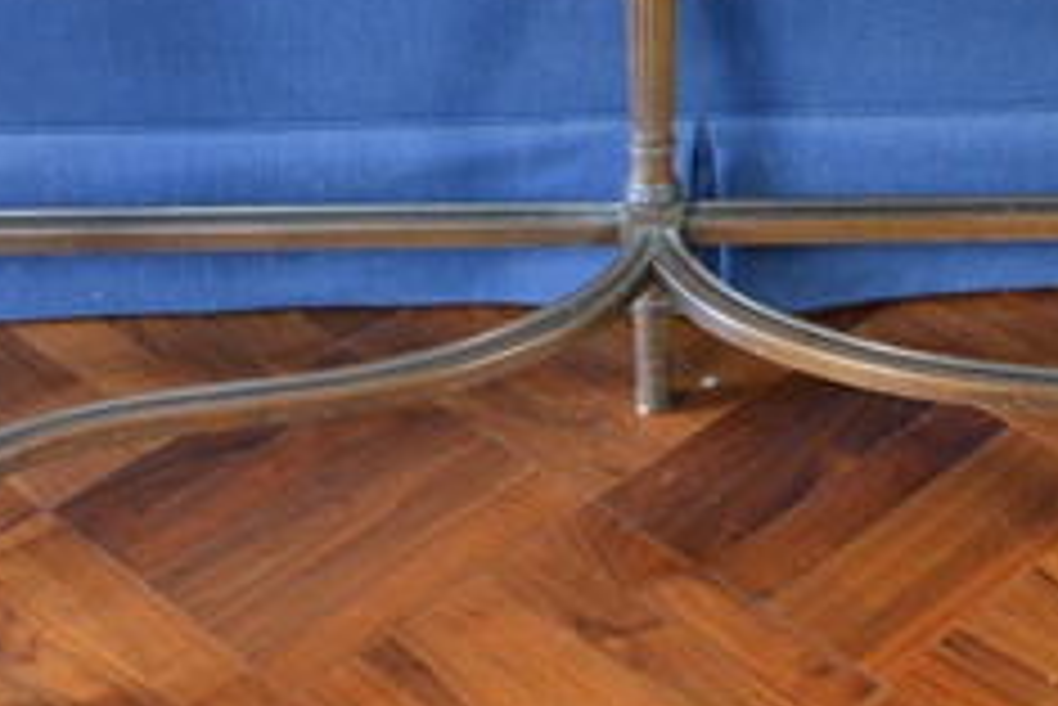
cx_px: 774
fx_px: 2705
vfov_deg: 14.8
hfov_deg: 22.0
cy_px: 148
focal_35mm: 92
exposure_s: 1/30
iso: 2200
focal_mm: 24
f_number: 4
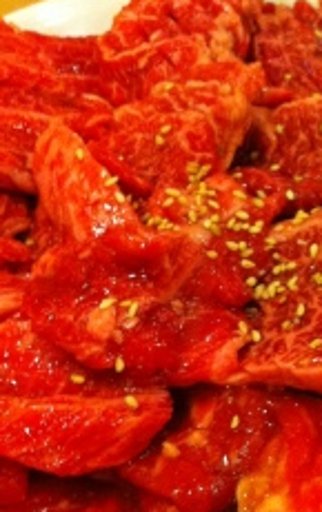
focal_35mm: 80
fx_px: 1120
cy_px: 195
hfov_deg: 15.7
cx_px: 396
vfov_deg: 25.7
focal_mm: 3.85
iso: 320
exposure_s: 1/15
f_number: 2.8
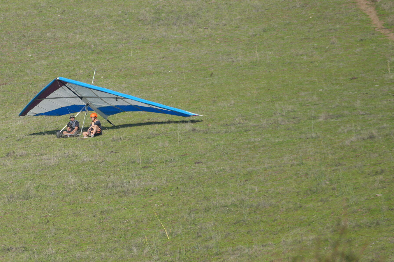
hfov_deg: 2.9
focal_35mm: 720
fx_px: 7879
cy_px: 118
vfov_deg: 1.9
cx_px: 75
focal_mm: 300
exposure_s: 1/640
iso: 200
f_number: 7.1
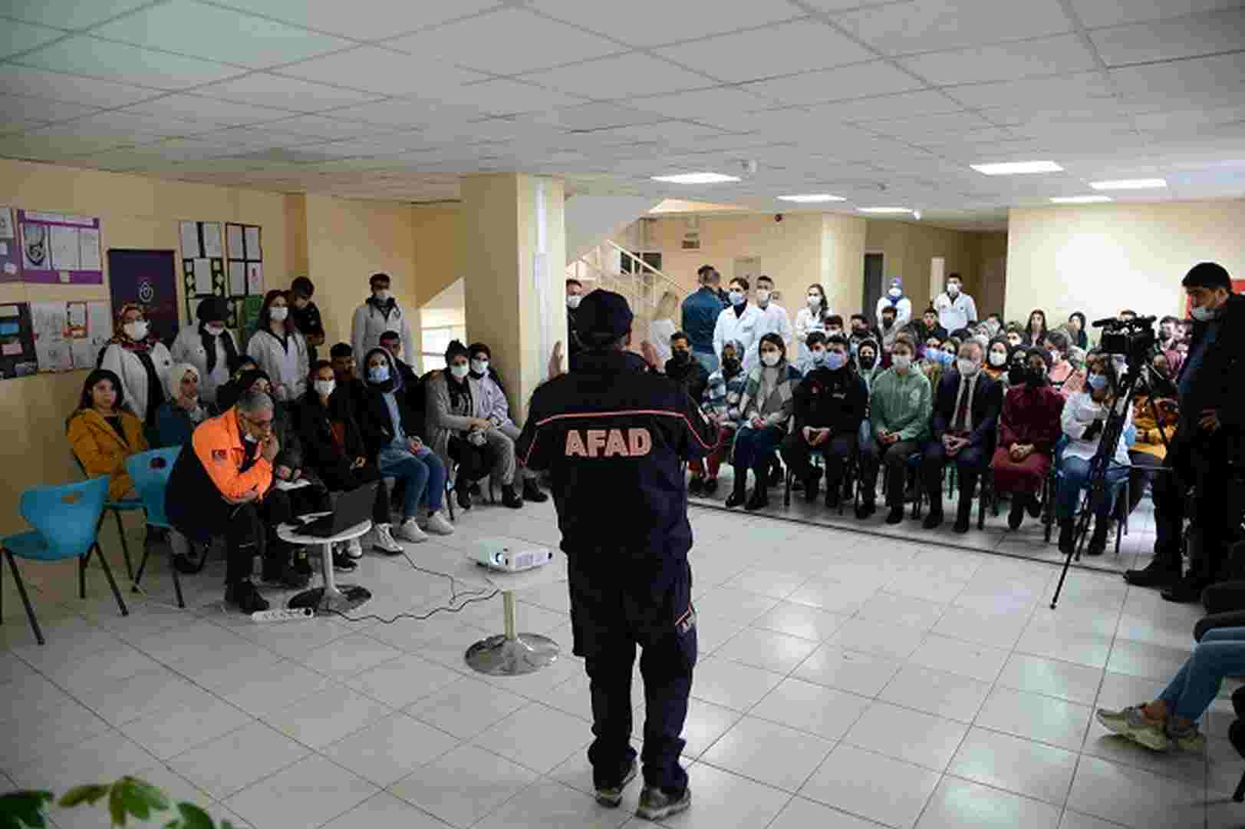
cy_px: 414
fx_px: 829
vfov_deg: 53.1
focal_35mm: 24
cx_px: 622
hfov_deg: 73.8
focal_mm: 24
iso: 800
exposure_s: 1/50
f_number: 4
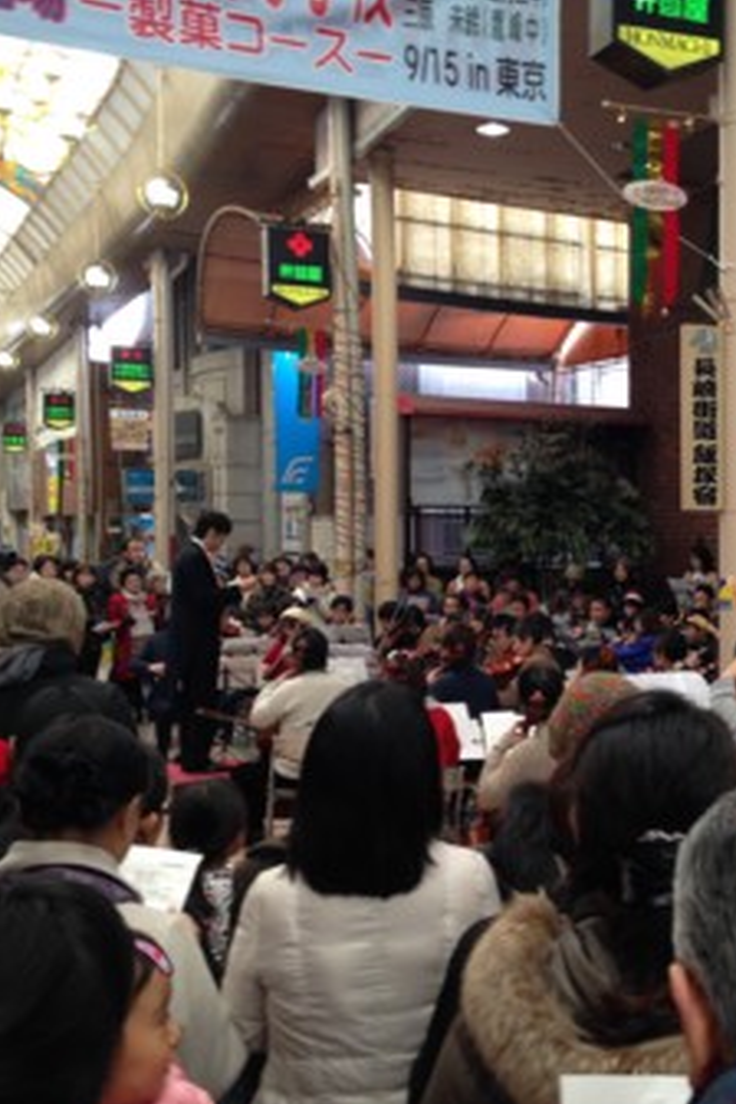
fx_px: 1411
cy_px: 552
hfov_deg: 28.7
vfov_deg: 42.7
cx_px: 578
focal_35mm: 46
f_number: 2.4
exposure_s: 1/40
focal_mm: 4.12
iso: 64
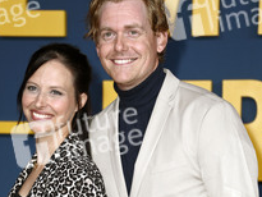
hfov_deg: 9.4
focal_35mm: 210
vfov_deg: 7.1
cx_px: 114
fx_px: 1590
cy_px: 202
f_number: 5.6
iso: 800
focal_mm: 112
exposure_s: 1/250
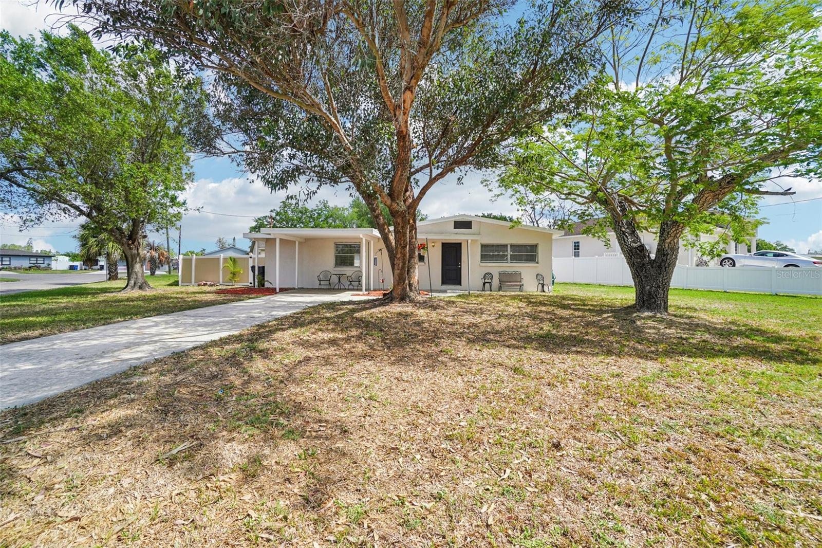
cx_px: 411
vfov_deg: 77.3
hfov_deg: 100.4
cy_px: 274
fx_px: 342
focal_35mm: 15
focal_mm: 10
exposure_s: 1/125
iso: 100
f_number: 8
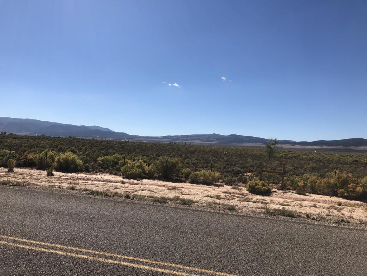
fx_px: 297
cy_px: 138
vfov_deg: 49.7
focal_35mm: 28
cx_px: 184
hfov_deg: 63.4
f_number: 1.8
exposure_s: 1/3472
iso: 20
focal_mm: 4
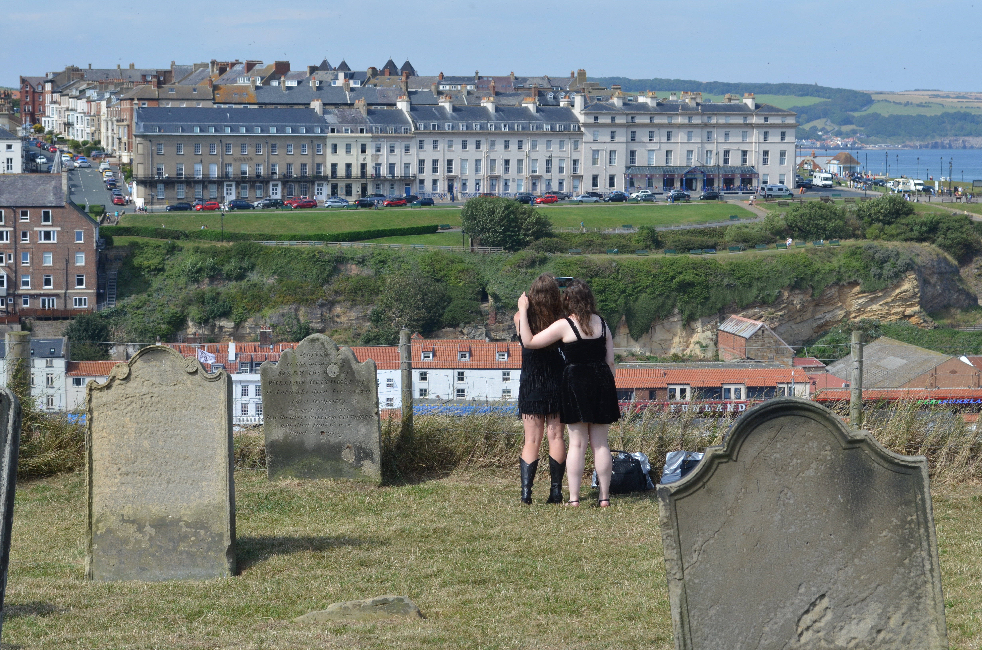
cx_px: 491
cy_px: 325
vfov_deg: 16.5
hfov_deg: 24.7
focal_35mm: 82
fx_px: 2246
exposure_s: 1/400
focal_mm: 55
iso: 200
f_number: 10
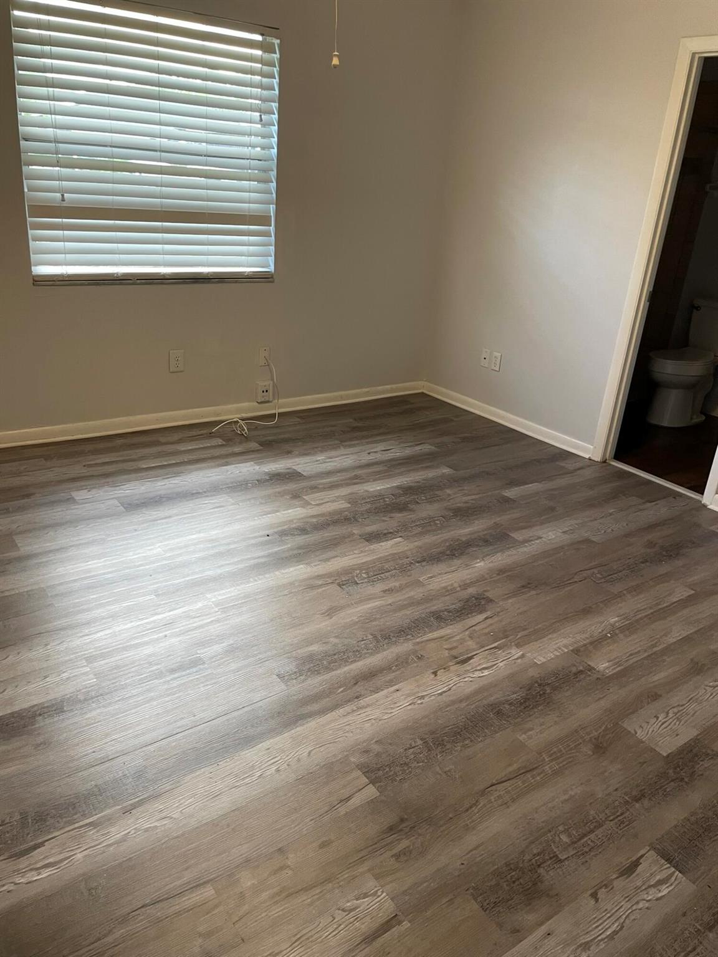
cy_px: 478
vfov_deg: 67.3
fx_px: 719
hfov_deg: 53.1
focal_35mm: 26
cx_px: 359
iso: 125
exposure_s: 1/60
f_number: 1.6
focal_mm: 4.2
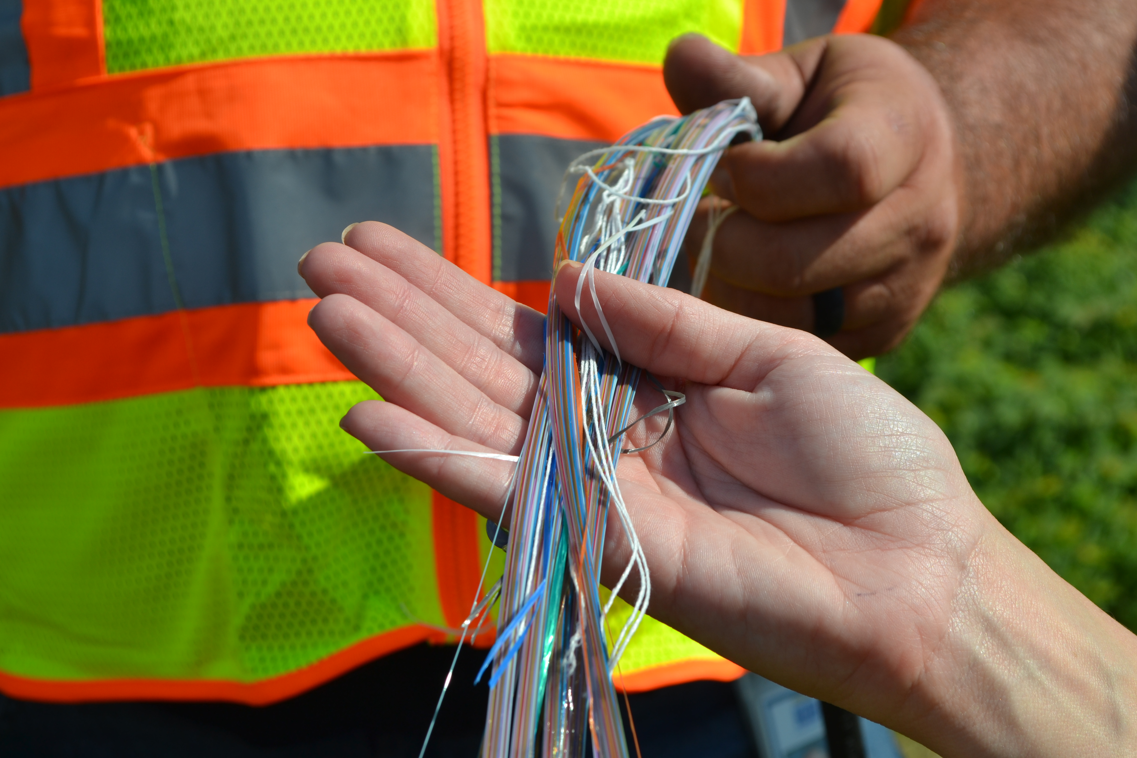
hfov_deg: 24.6
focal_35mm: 82
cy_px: 379
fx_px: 2605
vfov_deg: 16.6
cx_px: 568
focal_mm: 55
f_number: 9
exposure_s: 1/320
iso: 100
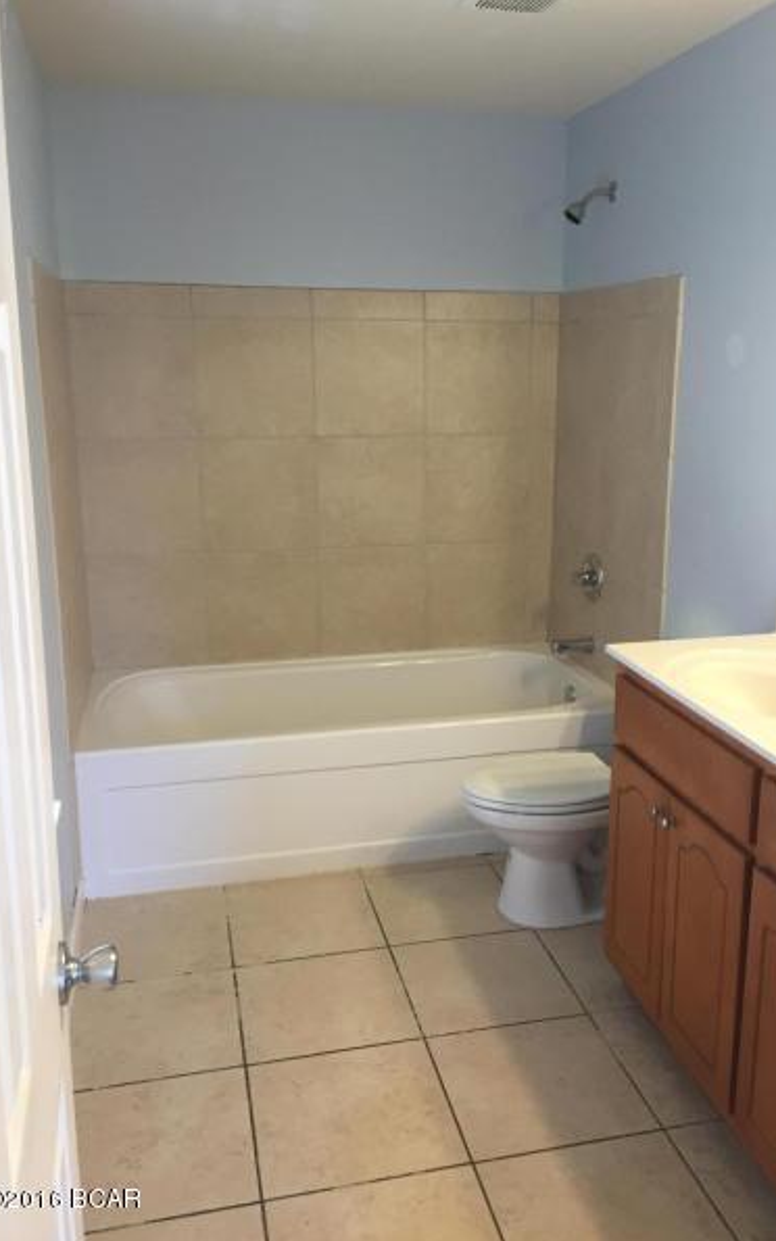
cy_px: 622
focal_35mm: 31
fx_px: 1049
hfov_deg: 40.5
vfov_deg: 61.2
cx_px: 444
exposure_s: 1/30
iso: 64
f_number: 2.2
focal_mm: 4.15
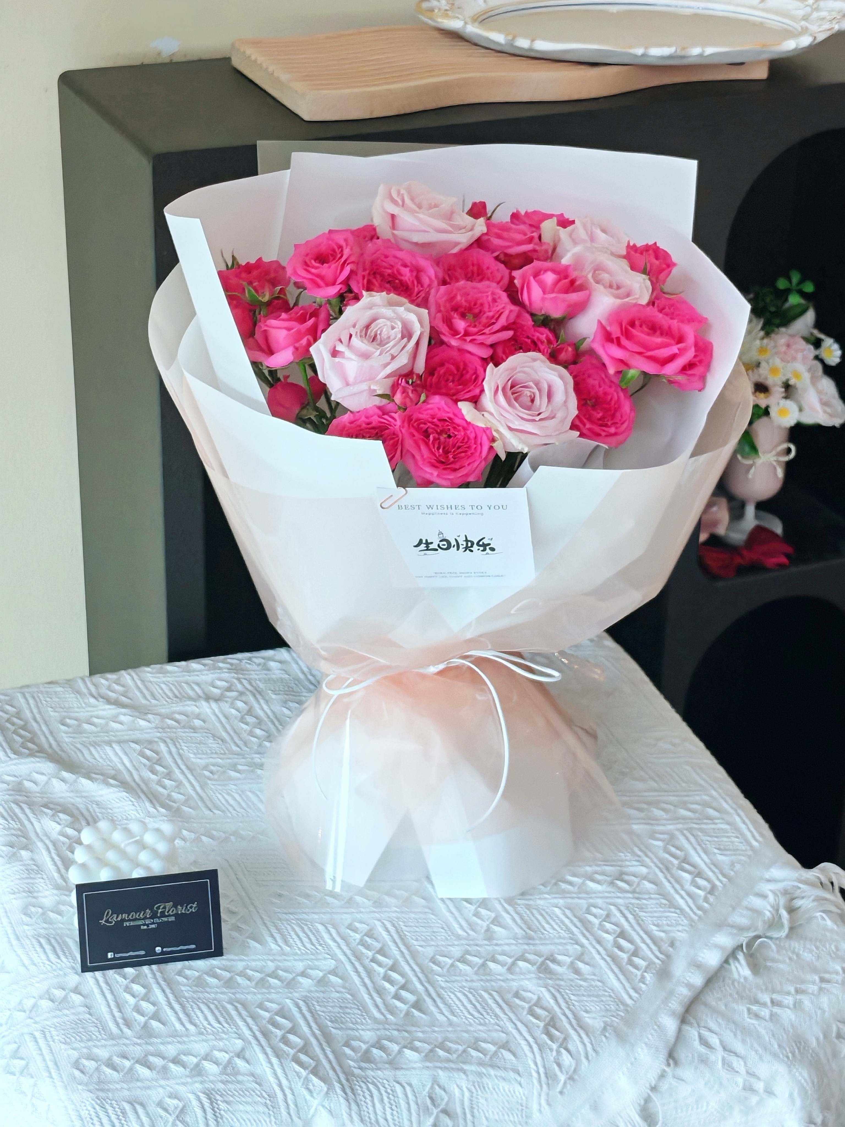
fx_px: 2213
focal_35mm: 68
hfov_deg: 21.6
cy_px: 564
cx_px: 422
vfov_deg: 28.6
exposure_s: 1/100
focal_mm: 5.52
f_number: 1.95
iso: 125
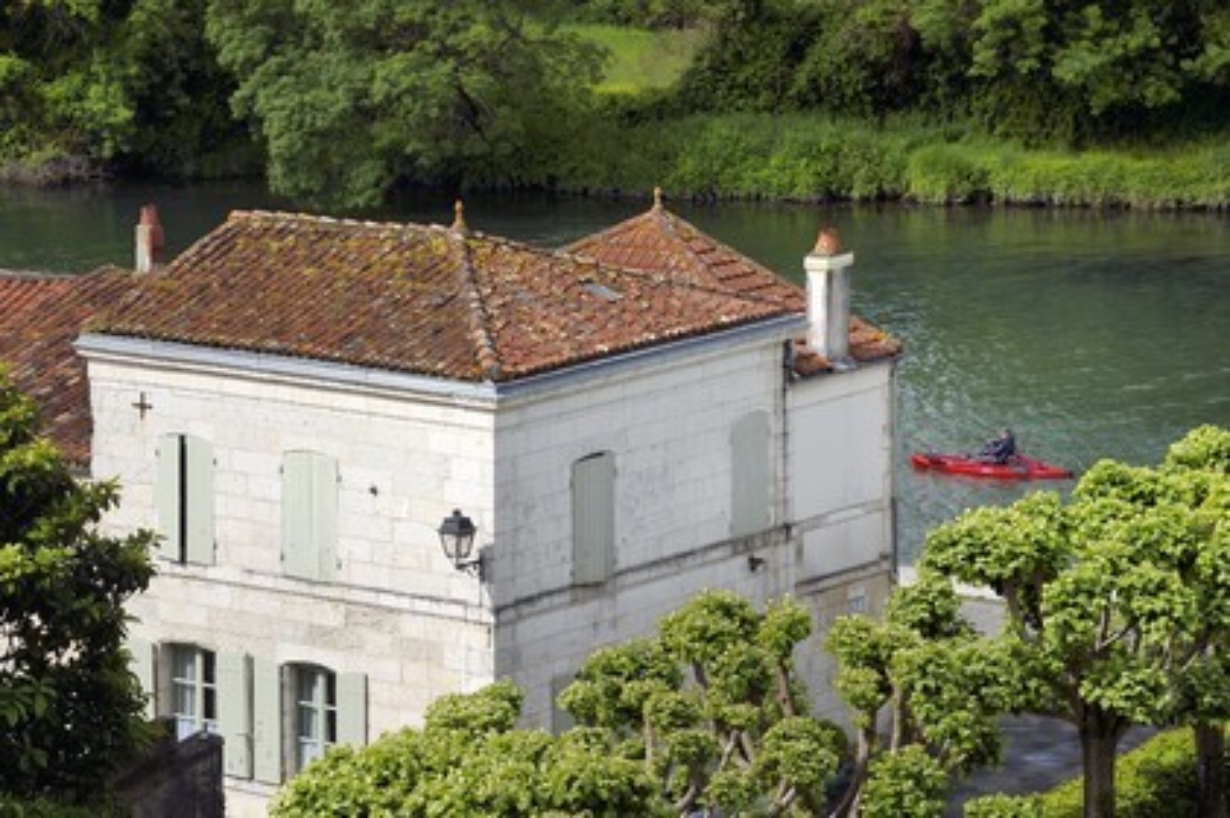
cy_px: 409
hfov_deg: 13.3
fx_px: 5292
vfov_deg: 8.8
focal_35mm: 155
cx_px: 615
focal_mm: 155
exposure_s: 1/250
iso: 200
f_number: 14
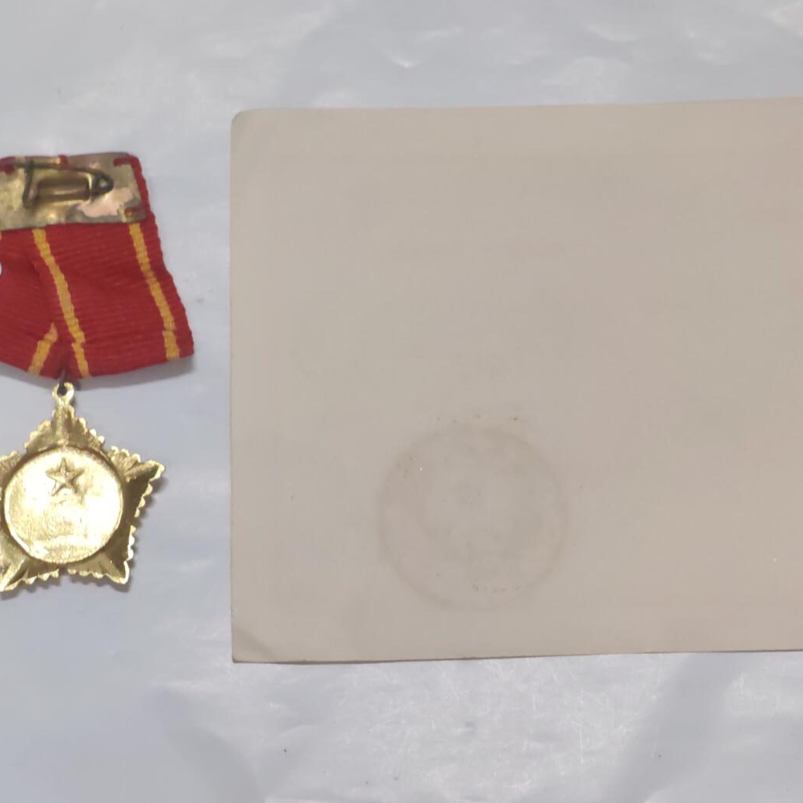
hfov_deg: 21.4
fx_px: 2126
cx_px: 451
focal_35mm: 81
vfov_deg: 21.4
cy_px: 403
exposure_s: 1/33
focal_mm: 8.67
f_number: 2.4
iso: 640
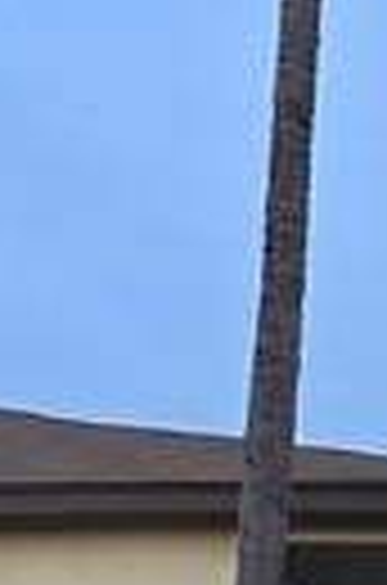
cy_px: -40
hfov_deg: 7.1
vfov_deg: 10.8
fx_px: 3064
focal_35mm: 189
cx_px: 603
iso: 250
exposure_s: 1/120
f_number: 1.7
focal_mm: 6.3
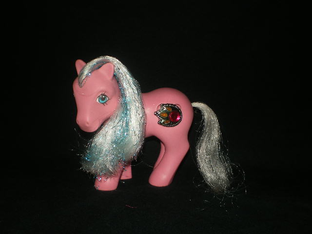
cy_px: 117
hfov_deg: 49.0
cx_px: 156
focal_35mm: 38
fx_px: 343
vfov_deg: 37.7
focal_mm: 6.3
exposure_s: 1/30
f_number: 4.6
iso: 64
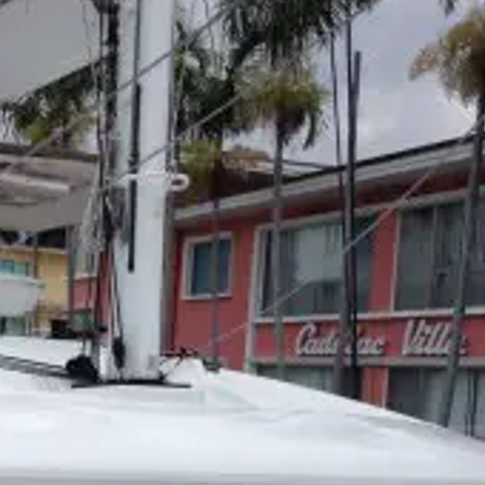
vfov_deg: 22.1
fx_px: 1221
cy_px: 414
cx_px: -77
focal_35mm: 77
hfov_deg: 21.1
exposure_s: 1/2710
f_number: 2.4
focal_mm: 4.12
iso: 50
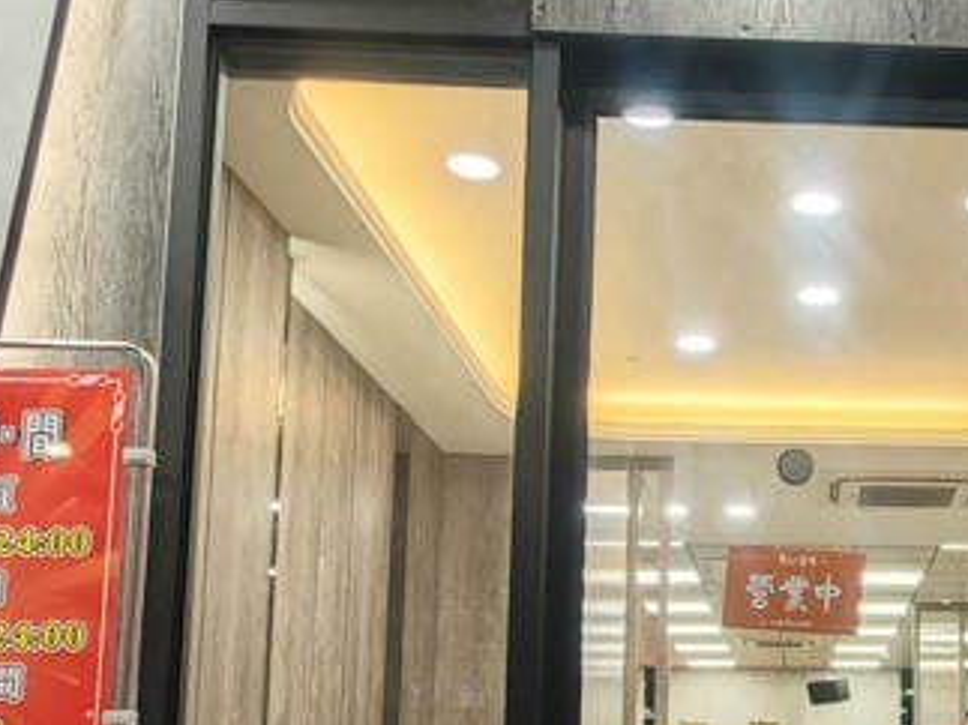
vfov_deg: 27.5
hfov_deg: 33.7
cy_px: 575
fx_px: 1454
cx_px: 962
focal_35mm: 52
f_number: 1.8
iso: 200
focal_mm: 2.03
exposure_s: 1/40
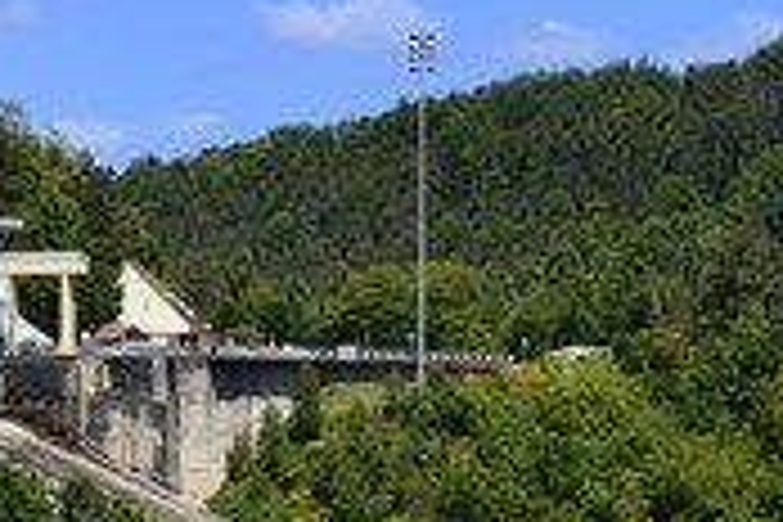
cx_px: 432
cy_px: 612
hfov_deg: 12.2
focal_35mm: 169
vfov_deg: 8.1
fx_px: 3675
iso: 200
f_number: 9
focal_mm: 70
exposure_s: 1/400
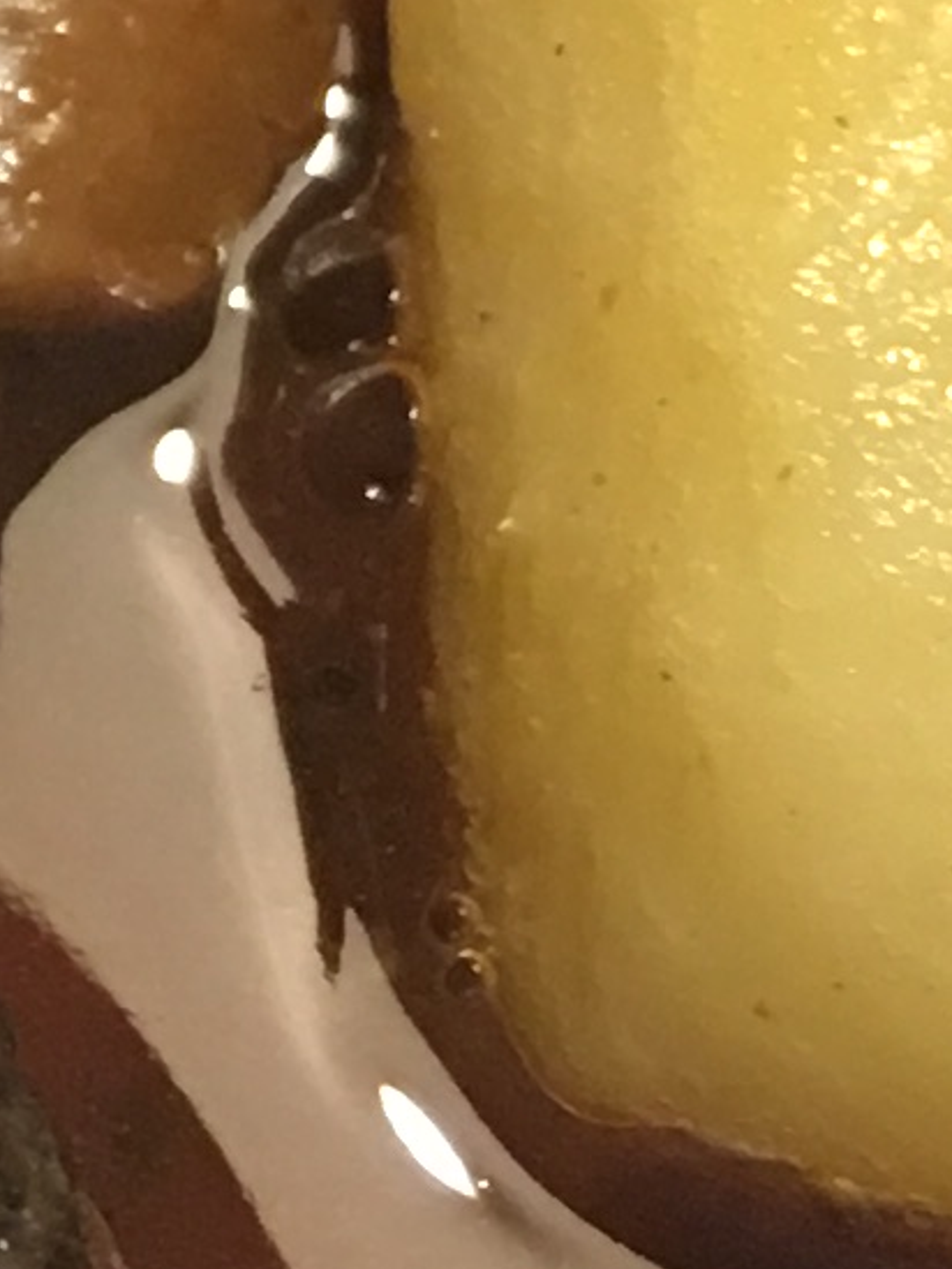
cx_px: -1830
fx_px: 7807
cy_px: -693
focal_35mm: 213
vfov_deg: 9.0
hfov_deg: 6.4
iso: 100
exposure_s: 1/17
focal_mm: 4.15
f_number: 2.2
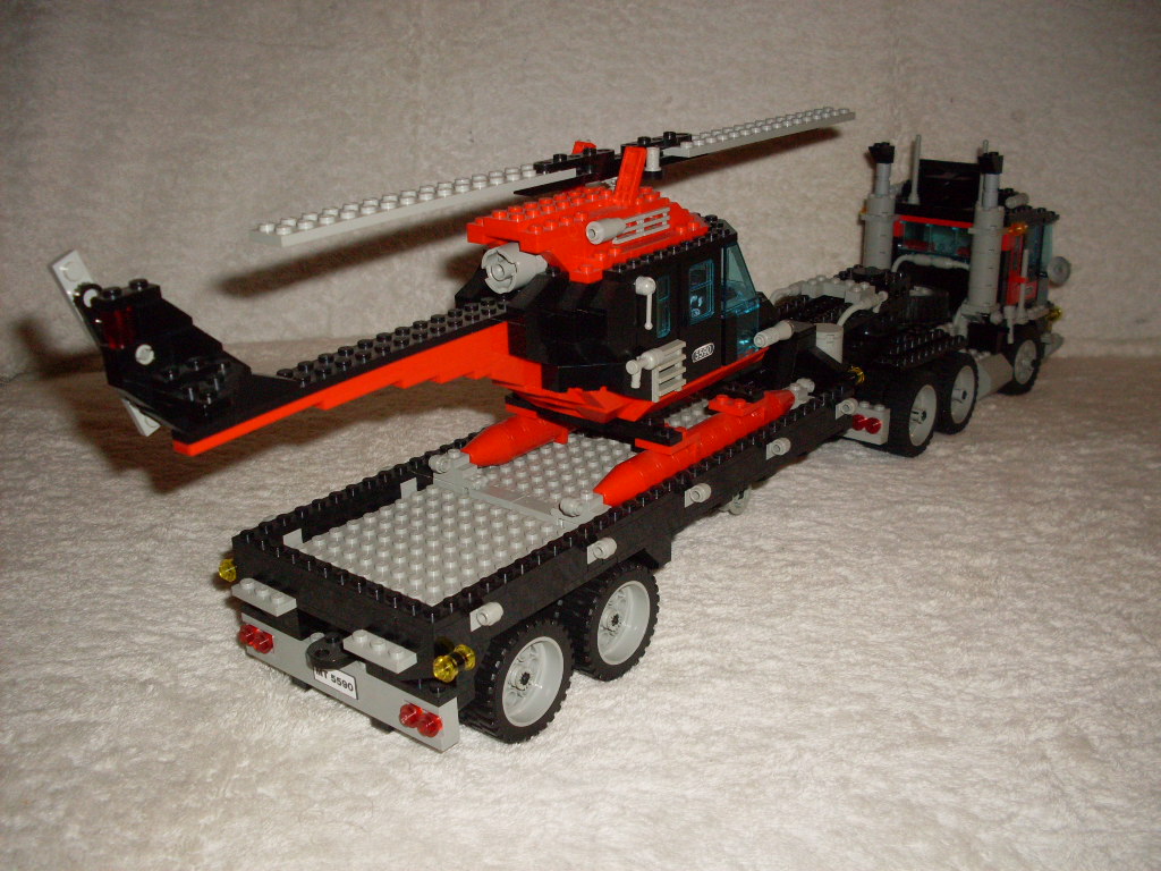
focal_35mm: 38
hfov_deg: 49.0
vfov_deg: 37.7
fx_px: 1274
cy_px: 436
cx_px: 580
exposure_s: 1/45
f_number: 2.8
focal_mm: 6.3
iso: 100
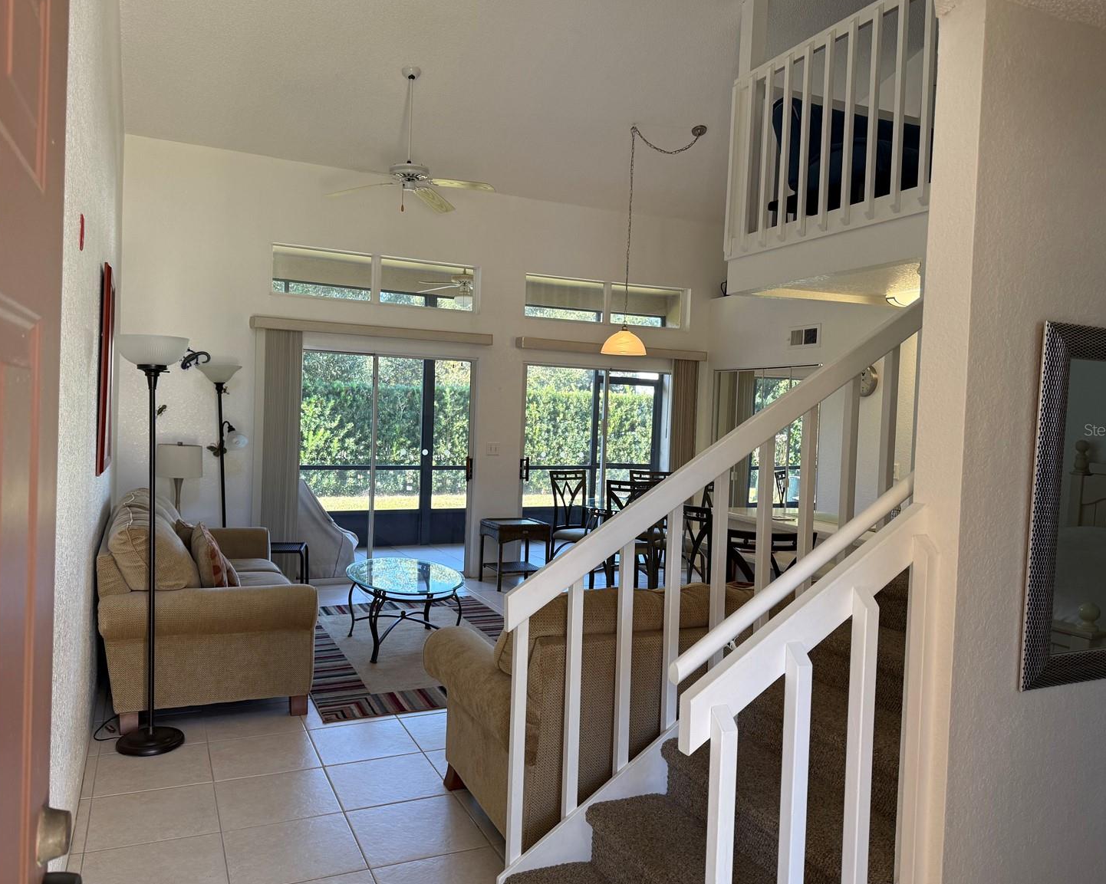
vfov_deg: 54.9
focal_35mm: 26
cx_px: 543
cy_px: 429
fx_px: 851
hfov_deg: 66.0
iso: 125
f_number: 1.78
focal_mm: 6.76
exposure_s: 1/128
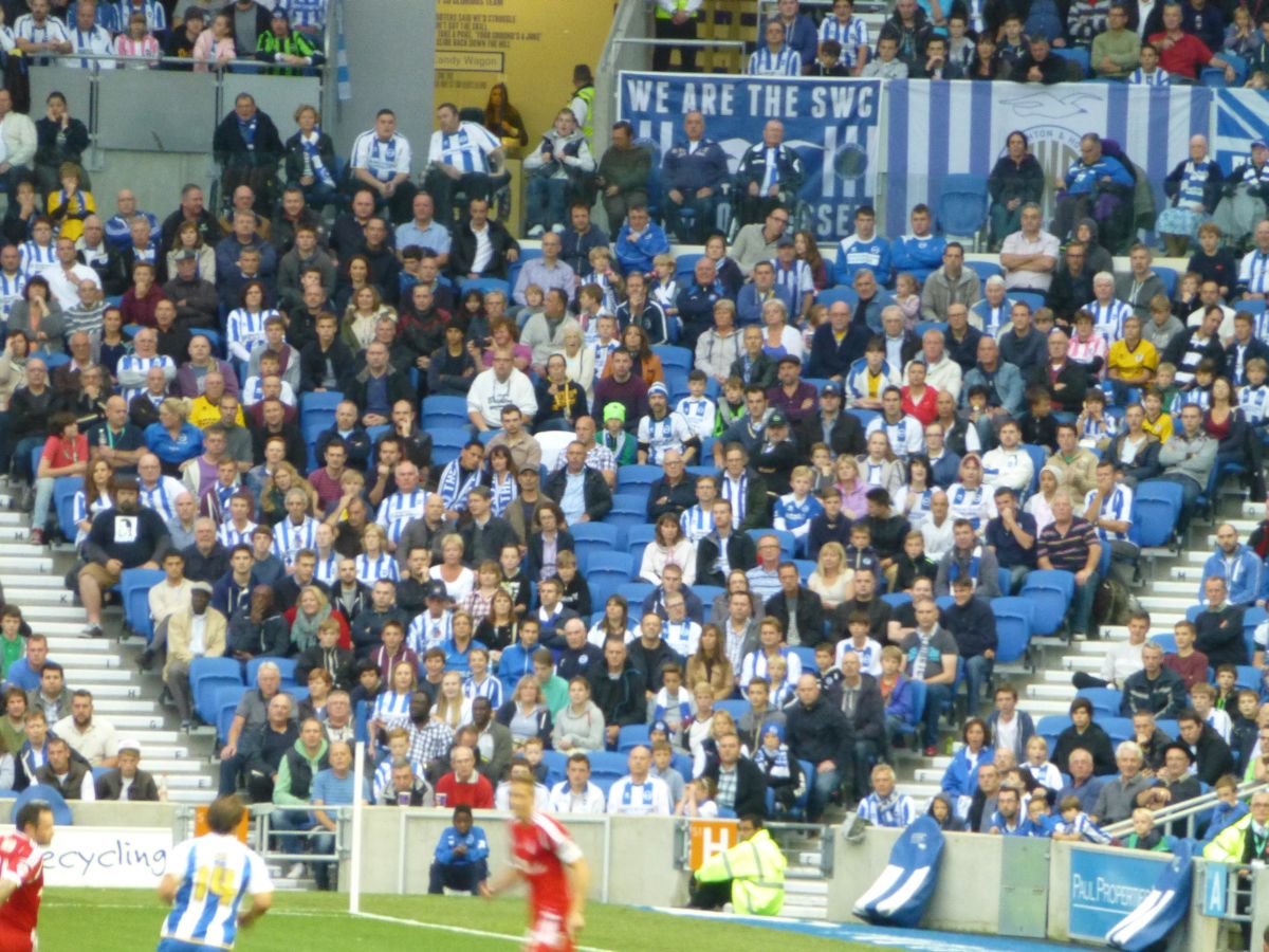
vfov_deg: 3.1
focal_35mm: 480
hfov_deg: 4.1
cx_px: 634
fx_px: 17596
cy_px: 476
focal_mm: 86
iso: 800
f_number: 6.4
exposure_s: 1/30
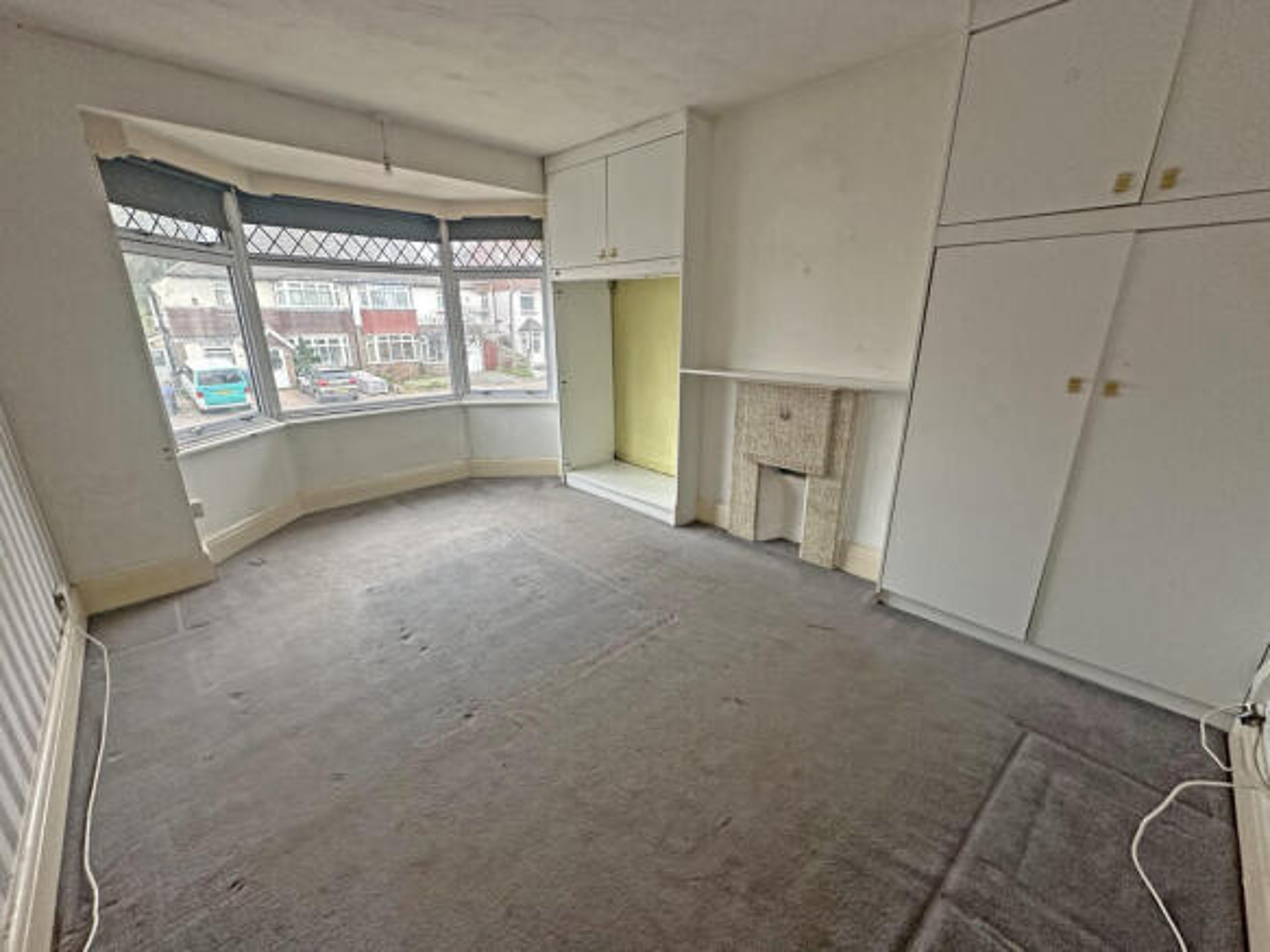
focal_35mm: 14
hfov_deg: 102.1
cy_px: 476
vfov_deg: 85.7
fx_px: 514
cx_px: 635
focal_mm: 2.22
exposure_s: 1/99
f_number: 2.2
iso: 250
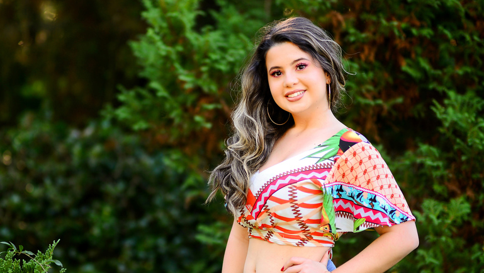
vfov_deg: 8.7
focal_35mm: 139
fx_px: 1784
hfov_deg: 15.4
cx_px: 179
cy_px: 176
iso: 200
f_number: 1.4
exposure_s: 1/640
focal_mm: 85
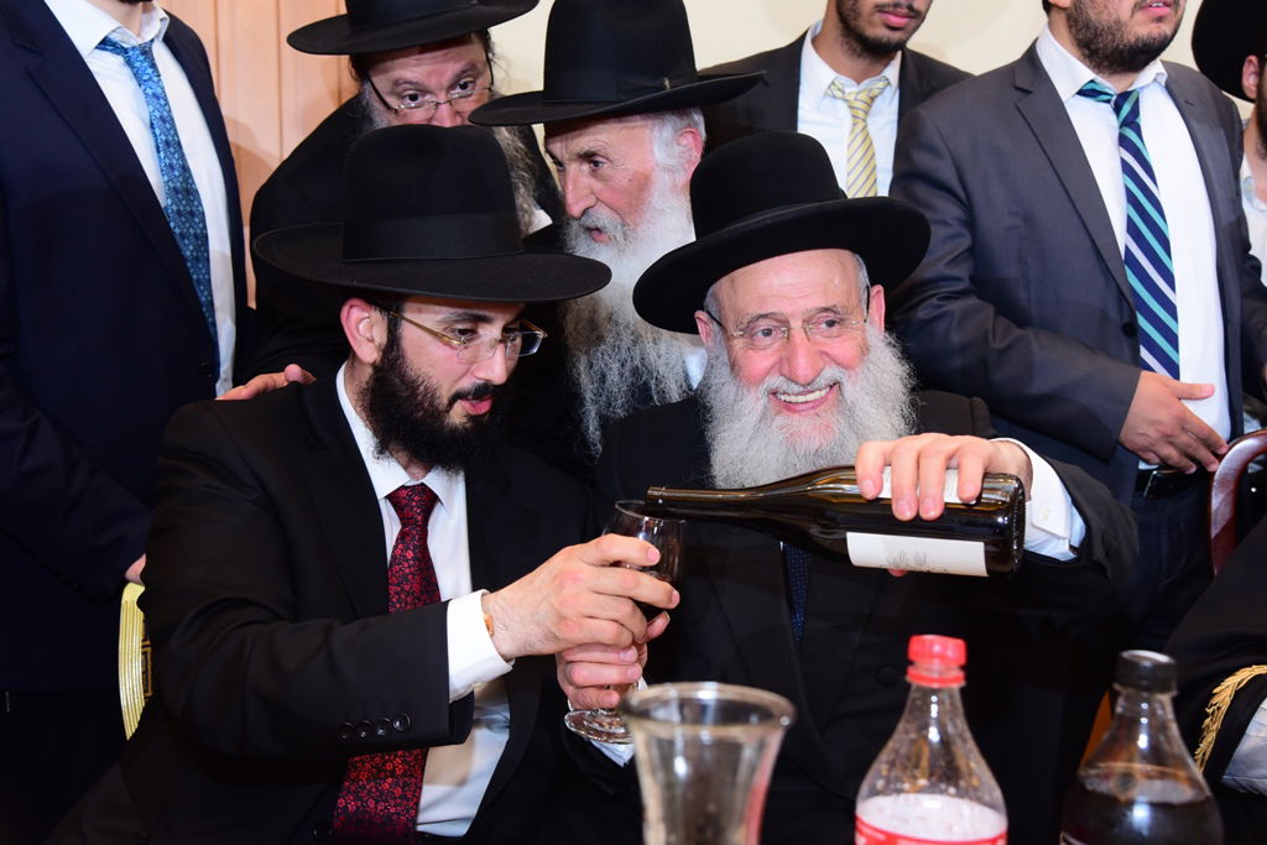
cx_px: 634
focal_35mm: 46
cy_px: 422
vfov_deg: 29.3
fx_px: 1619
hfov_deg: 42.7
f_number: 5
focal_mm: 46
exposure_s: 1/125
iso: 2000
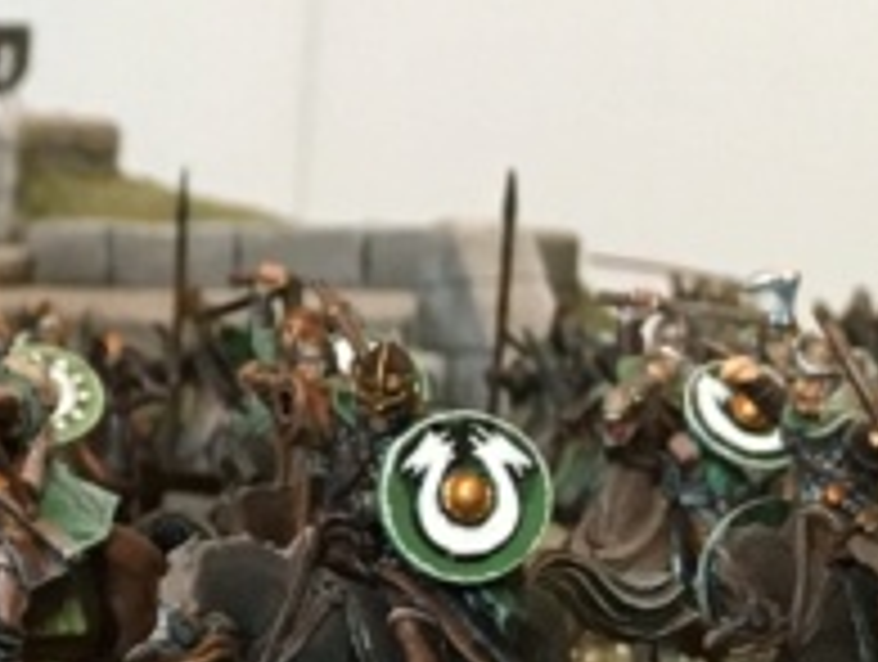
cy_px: 667
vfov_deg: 9.7
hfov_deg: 11.1
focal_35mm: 152
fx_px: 3862
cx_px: -1148
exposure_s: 1/33
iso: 200
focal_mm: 4.15
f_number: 2.2
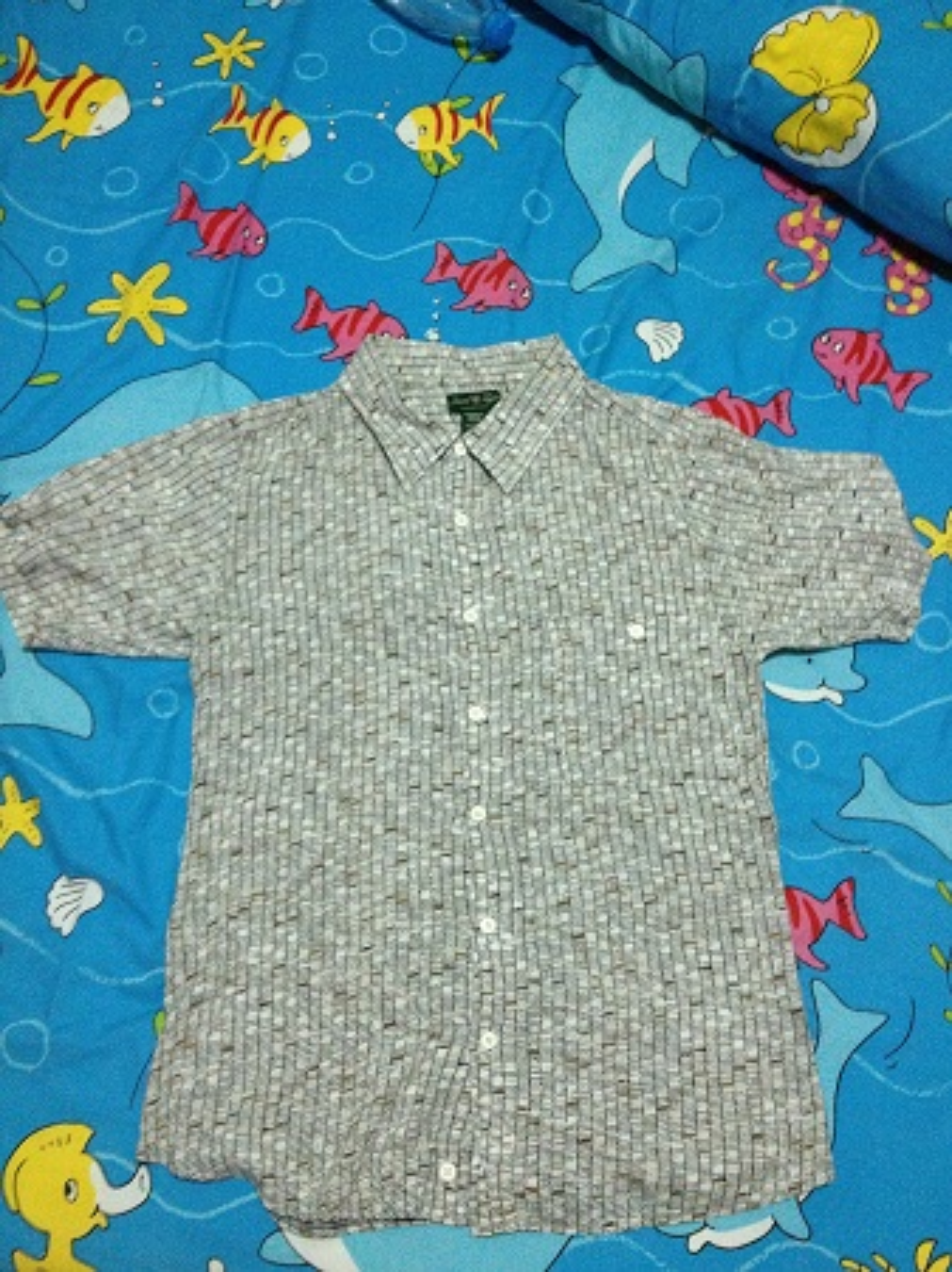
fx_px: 1285
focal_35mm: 35
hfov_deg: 40.7
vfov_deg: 52.7
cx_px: 476
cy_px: 636
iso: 400
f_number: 2.4
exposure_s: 1/20
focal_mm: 4.28
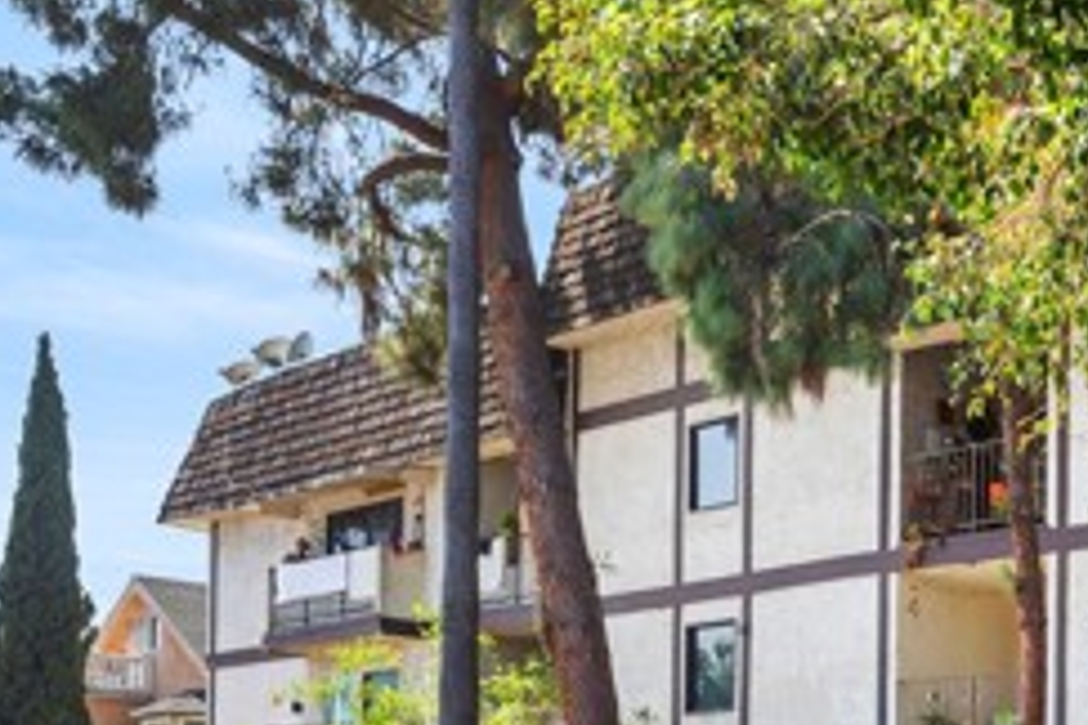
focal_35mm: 58
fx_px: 1753
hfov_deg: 32.2
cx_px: 1048
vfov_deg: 22.0
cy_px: 821
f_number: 8
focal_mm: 22
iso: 250
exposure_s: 1/40
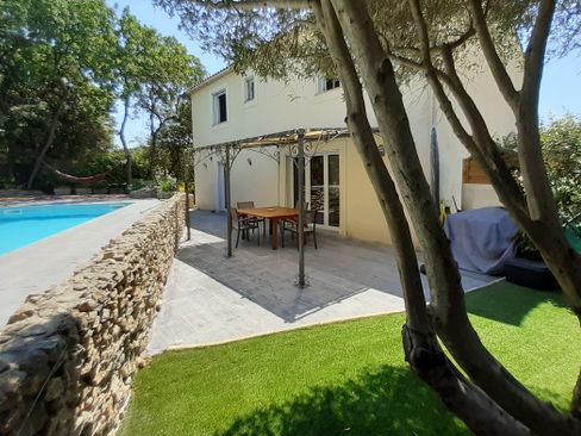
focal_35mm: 16
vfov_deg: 77.8
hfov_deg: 94.4
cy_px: 192
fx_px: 269
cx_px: 271
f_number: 2.2
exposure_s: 1/701
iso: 40
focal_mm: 1.13
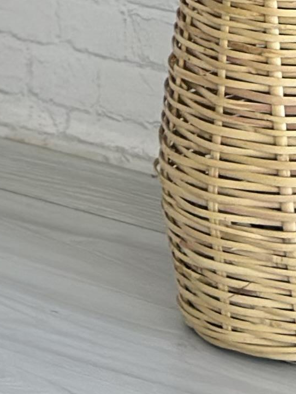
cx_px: -431
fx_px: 3054
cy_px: -440
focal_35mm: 268
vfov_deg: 7.1
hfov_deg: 5.4
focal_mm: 6.86
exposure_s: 1/100
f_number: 1.78
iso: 64
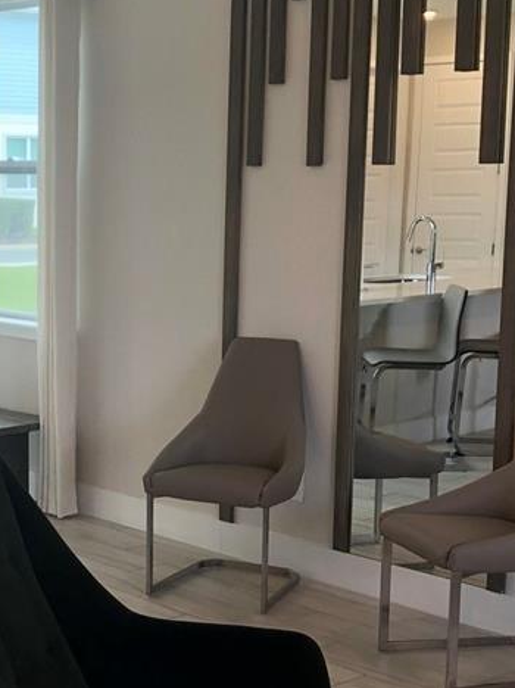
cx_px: 37
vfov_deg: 27.0
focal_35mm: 72
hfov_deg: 20.0
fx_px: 1429
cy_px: 426
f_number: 1.8
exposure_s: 1/120
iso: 40
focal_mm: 3.99
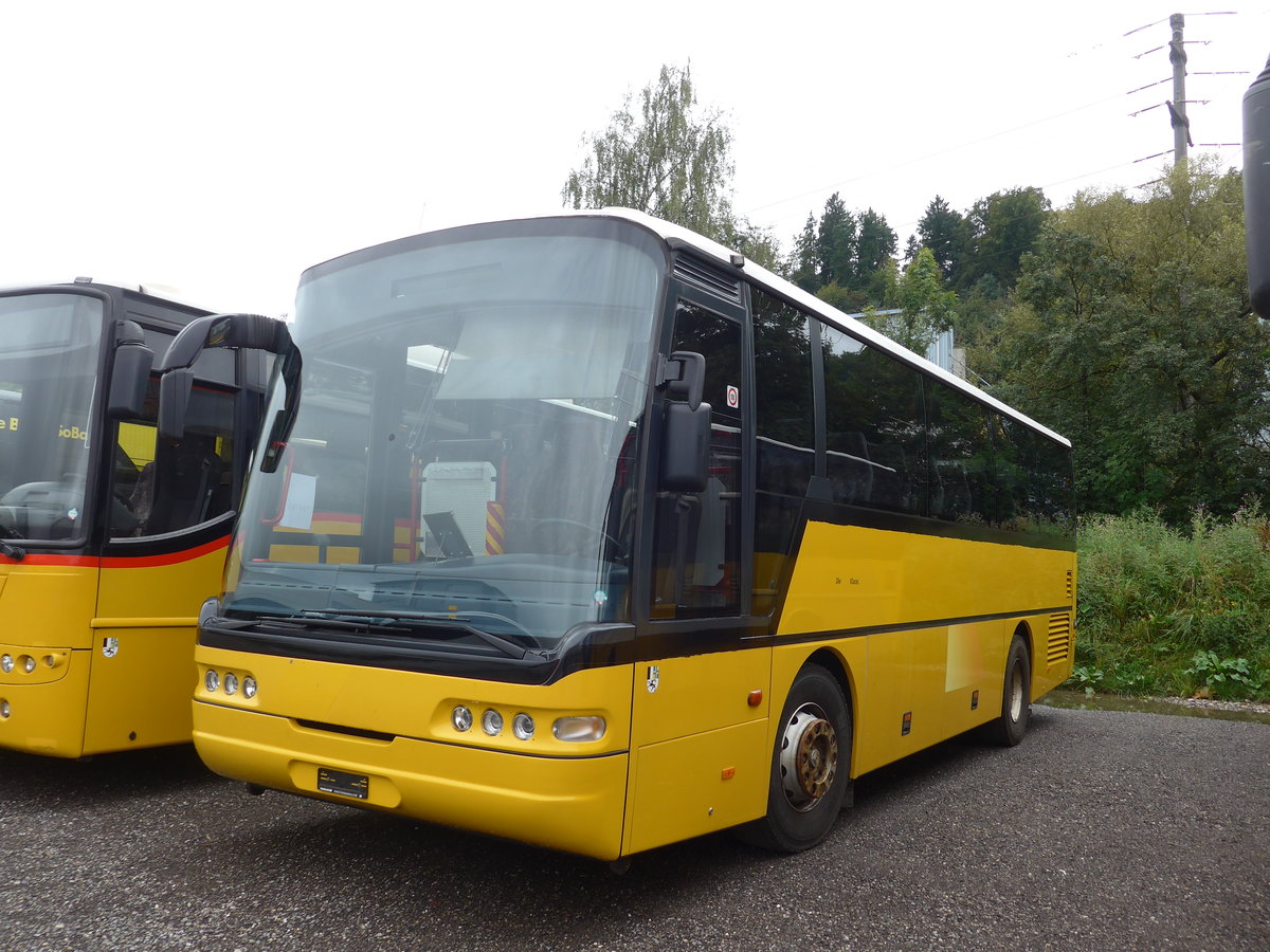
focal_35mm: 29
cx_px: 635
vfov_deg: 48.2
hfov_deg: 61.7
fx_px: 1064
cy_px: 476
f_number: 2.8
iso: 80
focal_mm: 6
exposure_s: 1/500
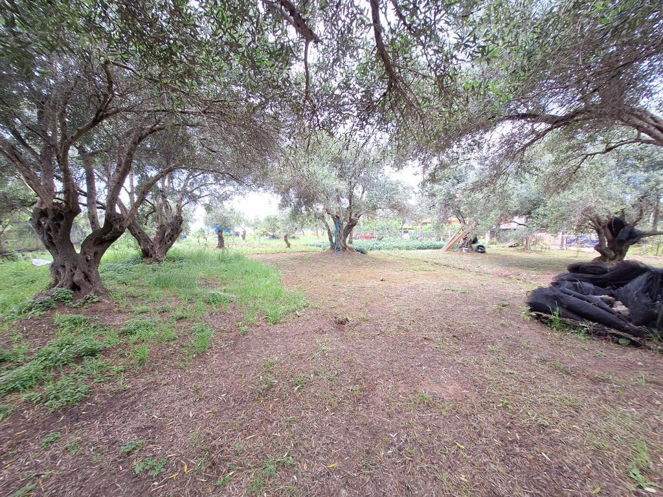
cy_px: 248
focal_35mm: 13
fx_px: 249
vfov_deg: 89.9
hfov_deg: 106.2
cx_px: 332
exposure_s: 1/100
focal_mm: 1.74
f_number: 2.2
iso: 40
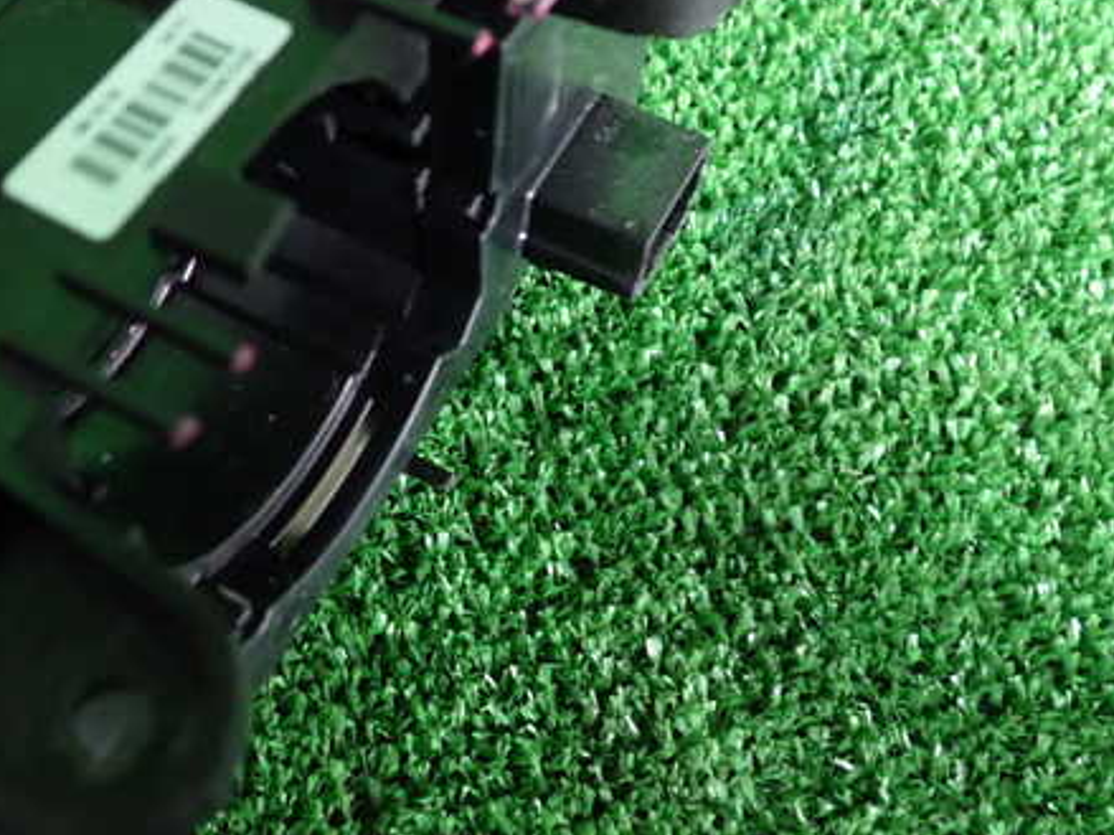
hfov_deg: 45.2
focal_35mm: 41
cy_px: 353
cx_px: 381
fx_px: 1319
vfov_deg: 35.0
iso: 500
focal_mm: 5.4
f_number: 2.3
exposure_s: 1/30
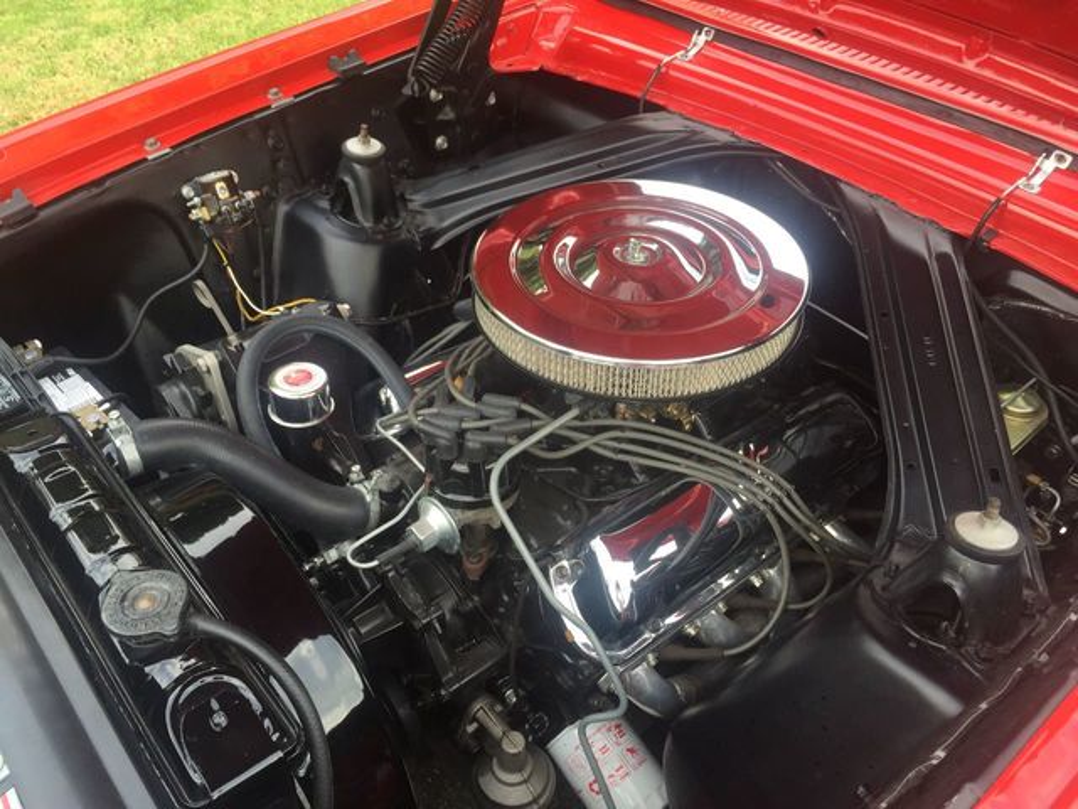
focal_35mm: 29
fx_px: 903
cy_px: 404
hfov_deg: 61.7
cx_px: 539
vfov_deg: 48.2
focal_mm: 4.15
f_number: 2.2
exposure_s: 1/120
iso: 40
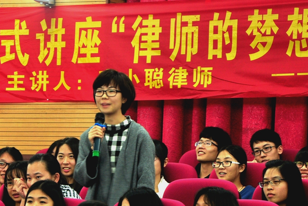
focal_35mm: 172
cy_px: 109
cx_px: 153
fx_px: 1468
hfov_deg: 12.0
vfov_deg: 8.0
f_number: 5.6
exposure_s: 1/8
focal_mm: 105
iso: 250
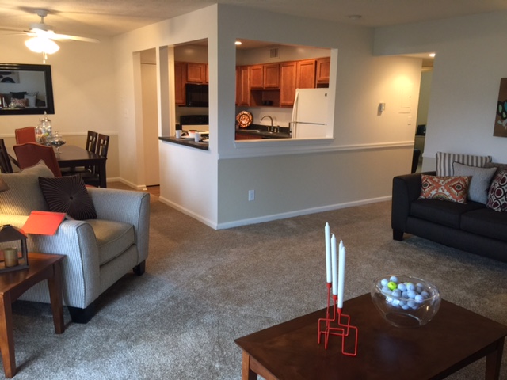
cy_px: 190
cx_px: 254
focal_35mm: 29
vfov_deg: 48.2
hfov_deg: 61.7
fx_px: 425
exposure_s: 1/15
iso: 80
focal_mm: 4.15
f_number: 2.2
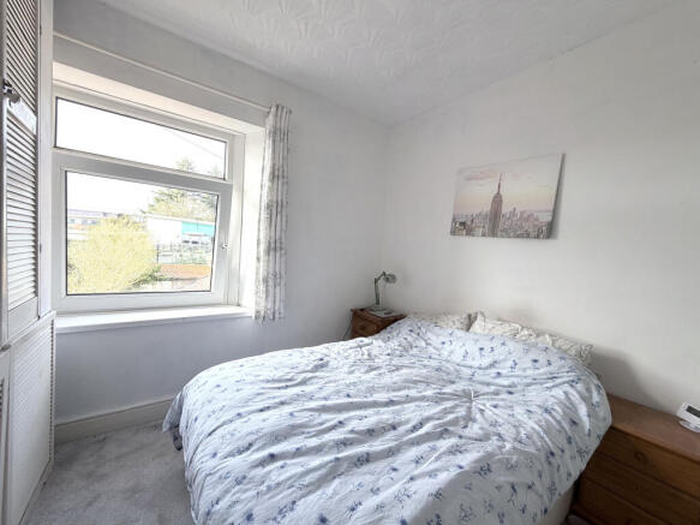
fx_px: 283
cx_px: 350
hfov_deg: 102.1
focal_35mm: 14
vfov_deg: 85.7
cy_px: 262
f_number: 2.2
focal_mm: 2.22
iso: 50
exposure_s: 1/160
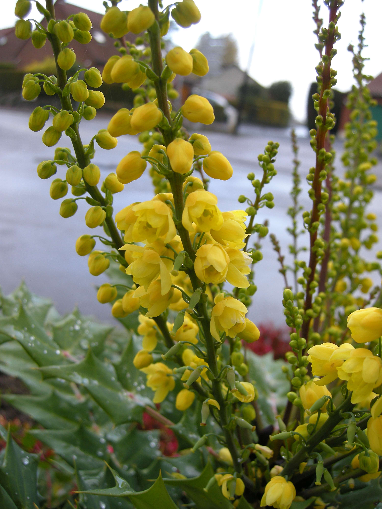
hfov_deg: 40.7
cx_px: 191
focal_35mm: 35
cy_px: 254
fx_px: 515
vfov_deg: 52.6
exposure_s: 1/70.1
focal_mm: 7.5
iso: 64
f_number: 3.4
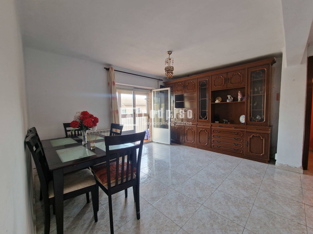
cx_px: 156
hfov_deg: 106.2
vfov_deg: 89.9
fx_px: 118
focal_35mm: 13
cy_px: 117
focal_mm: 2.2
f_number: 2.2
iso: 100
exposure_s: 1/50
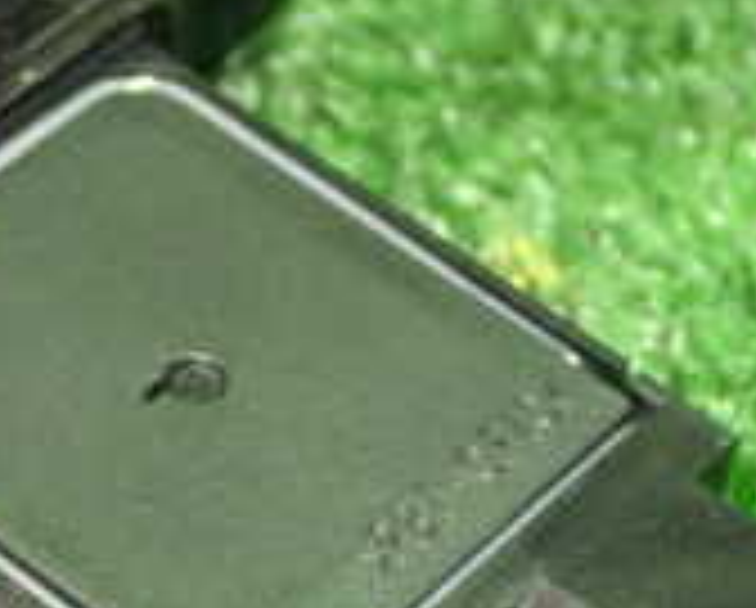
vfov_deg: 10.1
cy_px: 522
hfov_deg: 12.6
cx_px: 279
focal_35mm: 153
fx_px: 3429
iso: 800
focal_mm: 7.84
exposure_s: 1/30
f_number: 2.9
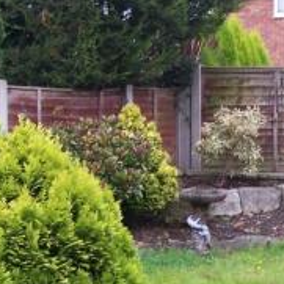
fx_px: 1002
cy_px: 214
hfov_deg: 16.0
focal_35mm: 108
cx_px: 231
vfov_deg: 16.0
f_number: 2.8
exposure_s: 1/30
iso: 140
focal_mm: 6.3
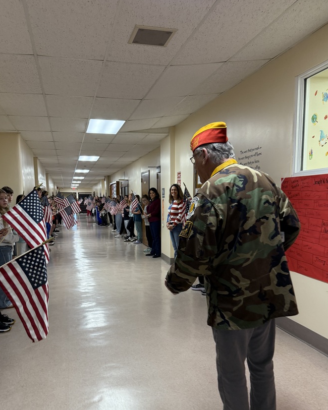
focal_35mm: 29
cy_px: 251
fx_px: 352
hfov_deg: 50.0
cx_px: 152
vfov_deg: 59.8
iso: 200
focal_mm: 6.76
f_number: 1.78
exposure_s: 1/60
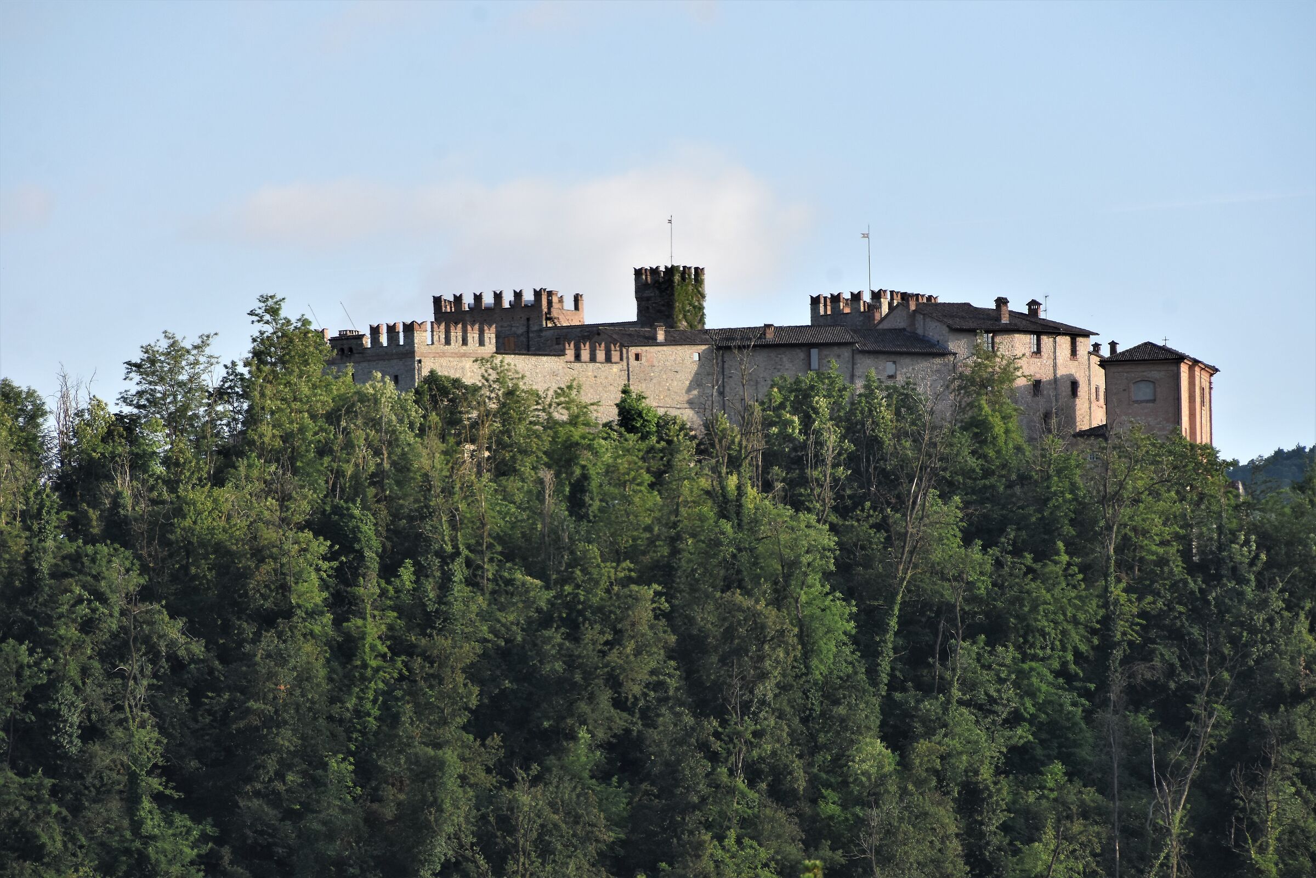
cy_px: 439
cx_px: 658
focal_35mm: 300
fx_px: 10966
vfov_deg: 4.6
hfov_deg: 6.9
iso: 400
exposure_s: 1/640
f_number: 9
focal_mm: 200
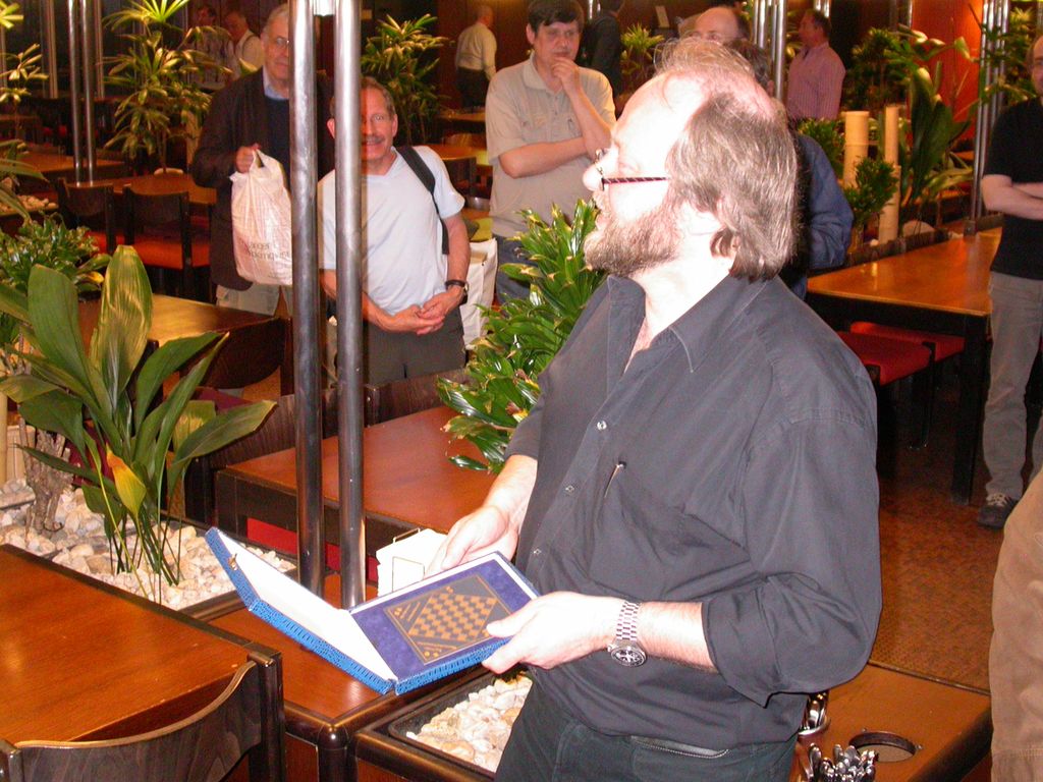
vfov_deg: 28.6
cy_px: 391
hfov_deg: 37.5
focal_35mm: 51
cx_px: 522
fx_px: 1537
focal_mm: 10.7
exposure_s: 1/60
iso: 400
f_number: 2.9
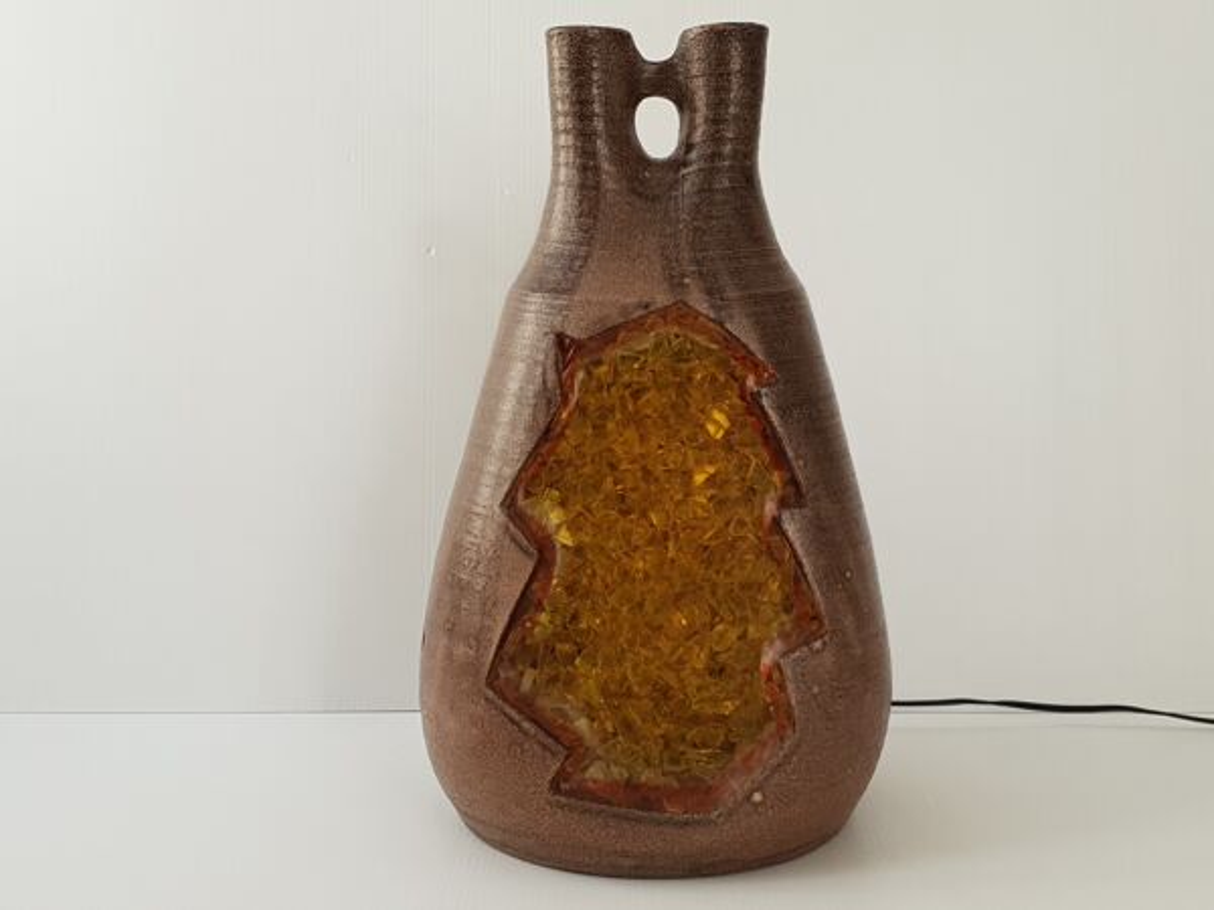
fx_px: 912
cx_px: 607
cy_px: 455
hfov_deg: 67.3
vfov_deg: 53.1
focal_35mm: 26
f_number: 2.4
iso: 50
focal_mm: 4.3
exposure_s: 1/100
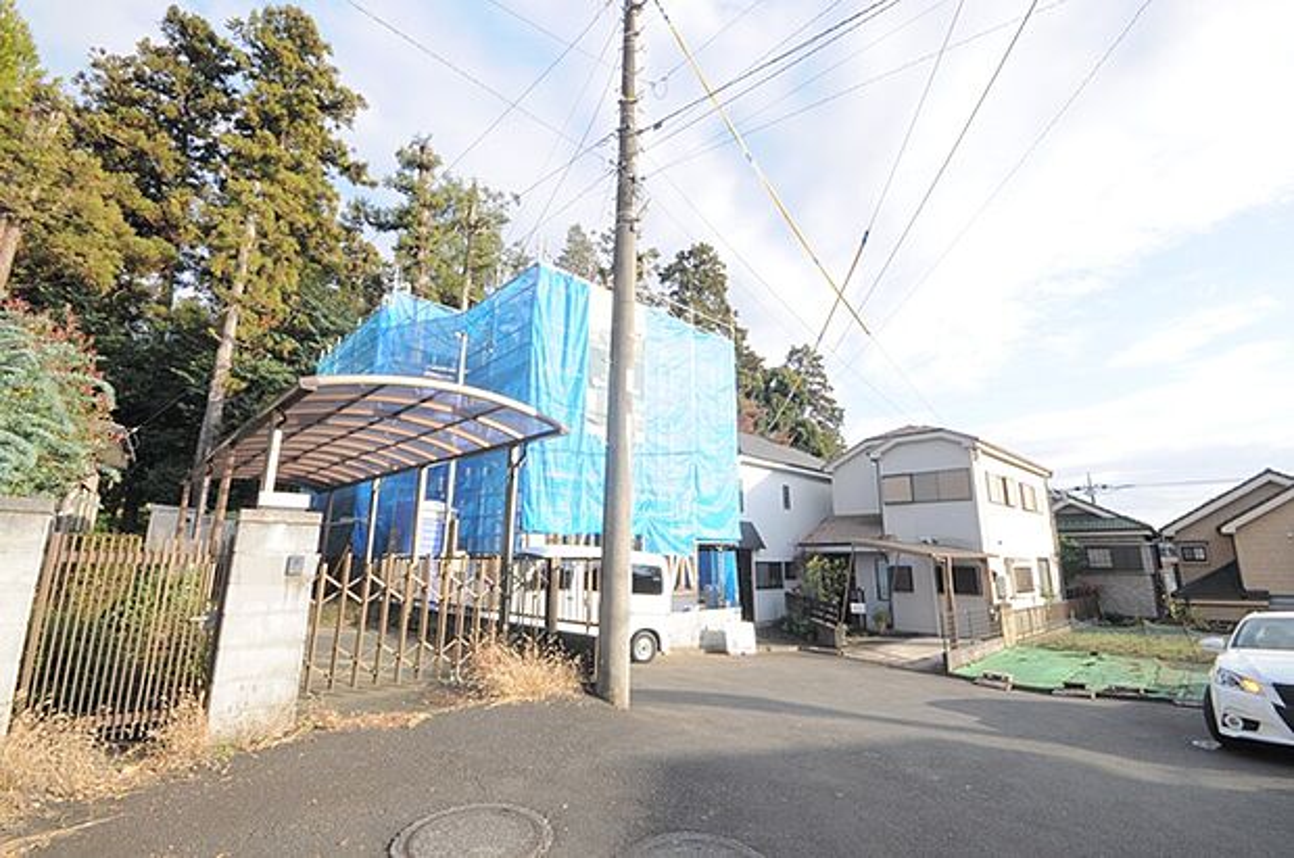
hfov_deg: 100.5
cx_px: 647
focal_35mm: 15
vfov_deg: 77.1
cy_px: 429
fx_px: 538
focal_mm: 10
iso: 450
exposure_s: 1/60
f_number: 4
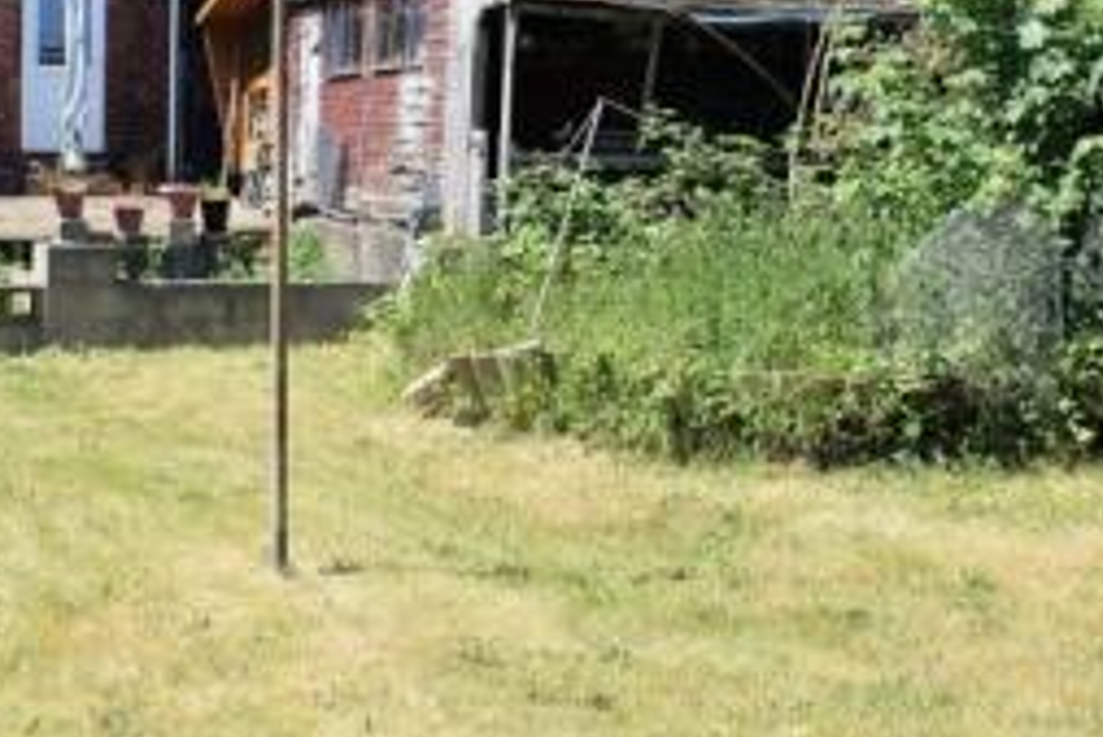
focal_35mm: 70
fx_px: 2146
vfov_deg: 18.9
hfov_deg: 28.8
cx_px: 560
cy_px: -15
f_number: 9
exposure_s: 1/320
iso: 200
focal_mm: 18
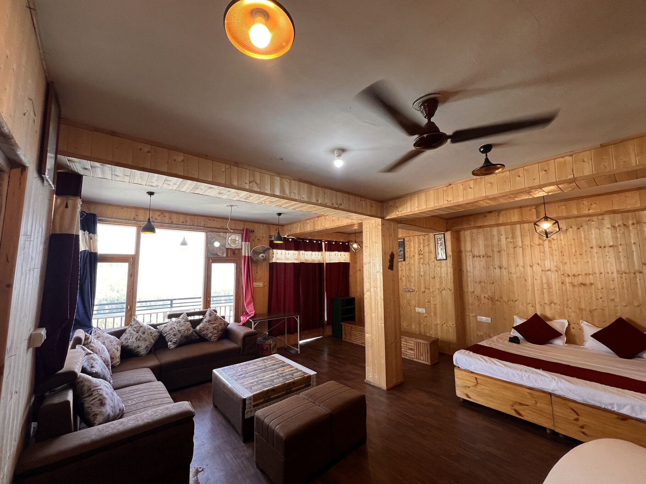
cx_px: 323
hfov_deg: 106.2
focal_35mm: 13
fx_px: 243
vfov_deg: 89.9
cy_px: 242
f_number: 1.8
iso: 200
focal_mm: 1.57
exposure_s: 1/100
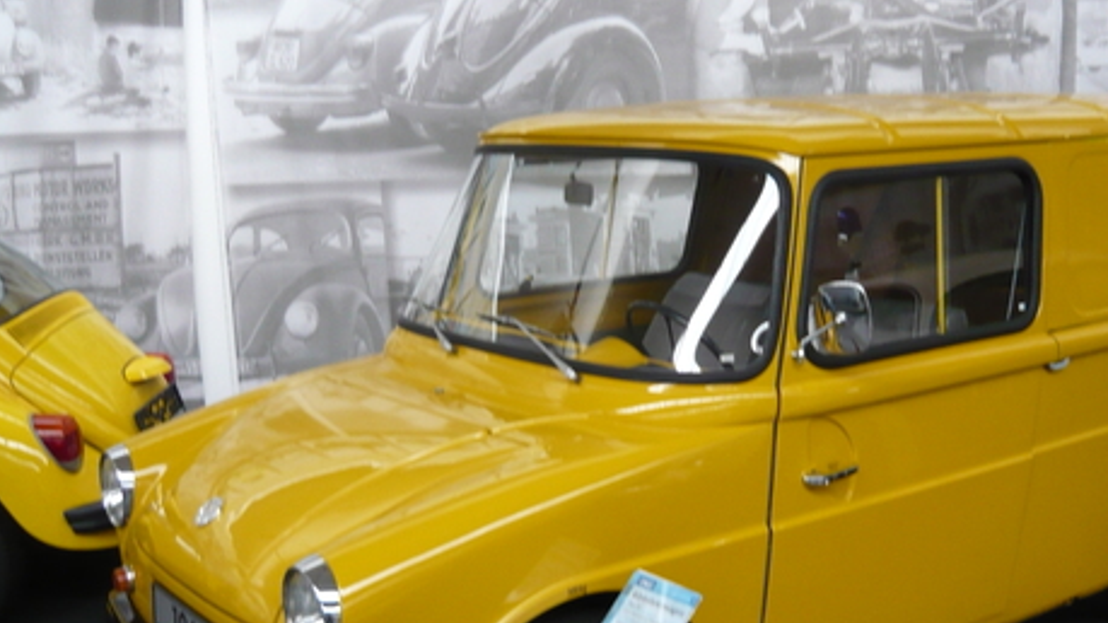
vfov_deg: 25.4
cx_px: 715
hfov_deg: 43.3
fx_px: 1381
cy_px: 386
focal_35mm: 47
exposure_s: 1/30
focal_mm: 5.5
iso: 250
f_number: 2.8
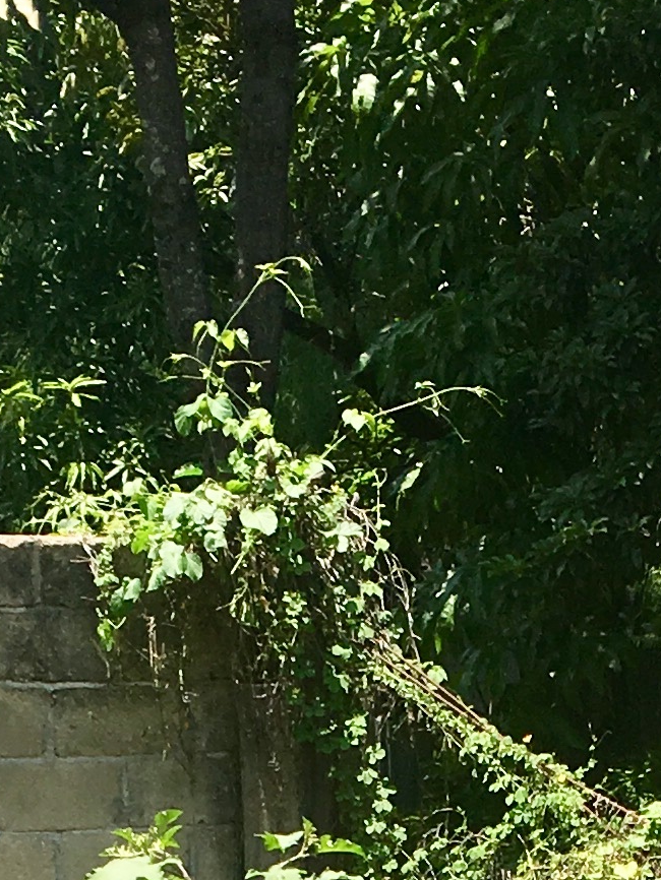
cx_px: 502
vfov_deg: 13.2
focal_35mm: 135
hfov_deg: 11.0
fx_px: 3435
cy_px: 1579
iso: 25
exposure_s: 1/810
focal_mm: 4.15
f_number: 2.2
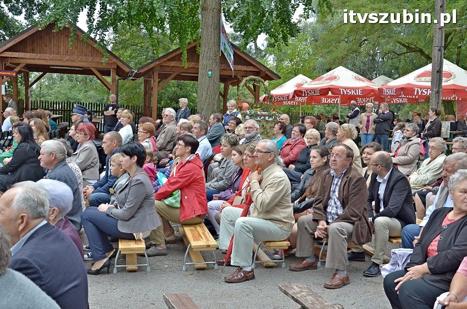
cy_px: 154
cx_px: 234
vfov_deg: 31.8
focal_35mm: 42
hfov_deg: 46.5
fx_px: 544
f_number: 7.1
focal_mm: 28
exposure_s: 1/200
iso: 500
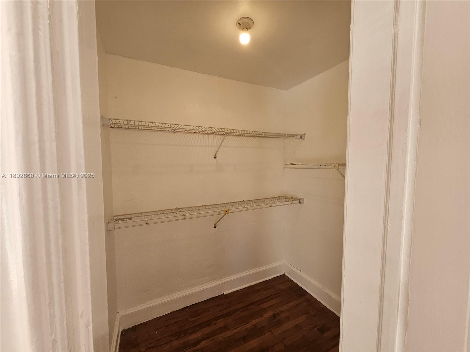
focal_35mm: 13
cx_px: 235
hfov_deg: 106.2
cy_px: 176
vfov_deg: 89.9
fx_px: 177
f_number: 2.2
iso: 80
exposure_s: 1/207
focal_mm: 1.74
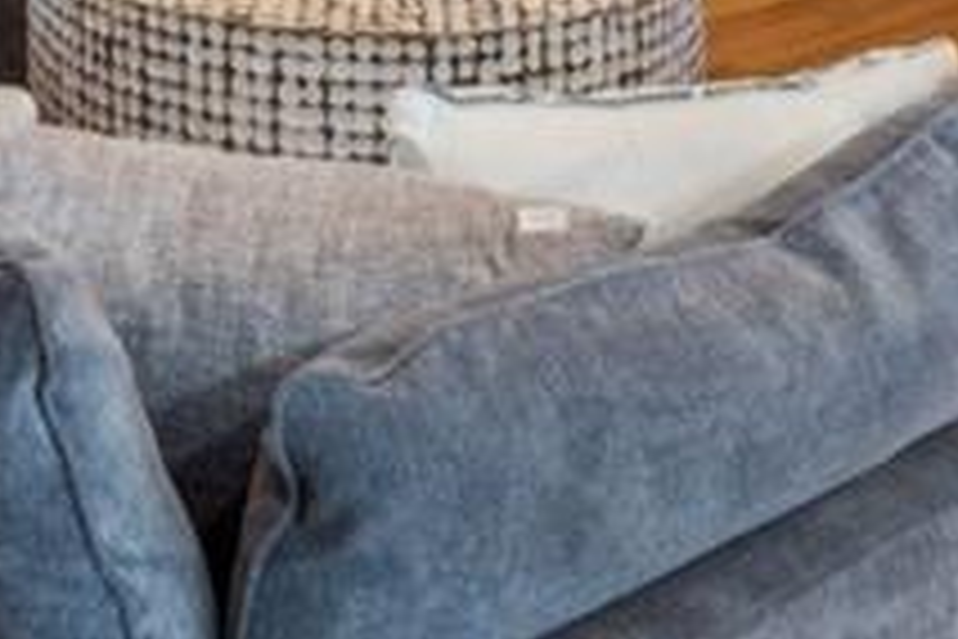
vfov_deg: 14.3
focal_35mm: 77
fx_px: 2049
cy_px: -704
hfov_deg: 25.5
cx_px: 103
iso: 400
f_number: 5.6
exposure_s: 1/10
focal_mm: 16
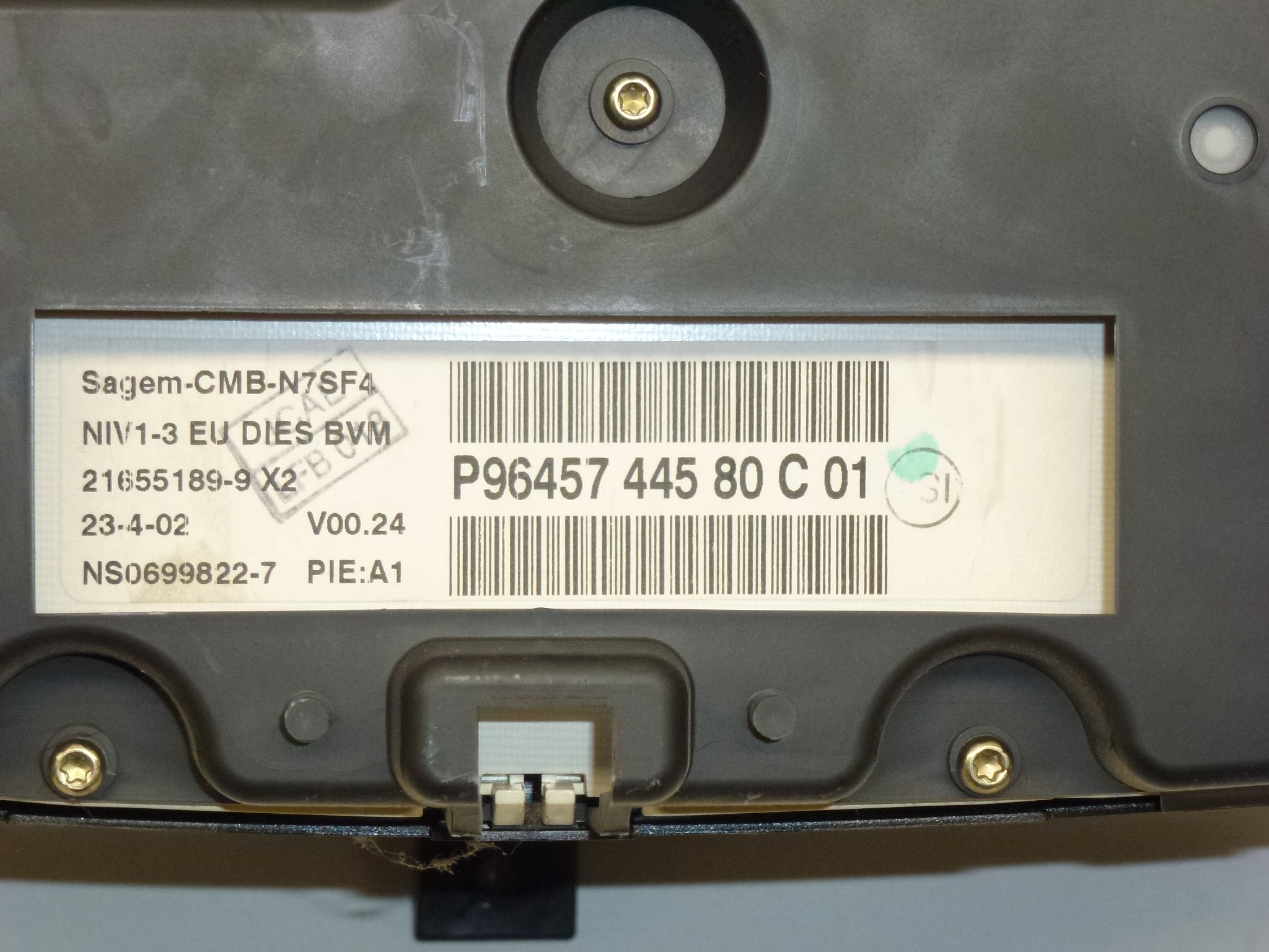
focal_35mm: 104
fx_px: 3813
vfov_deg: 14.2
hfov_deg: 18.9
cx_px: 634
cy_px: 476
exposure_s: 1/100
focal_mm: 18.7
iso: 400
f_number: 5
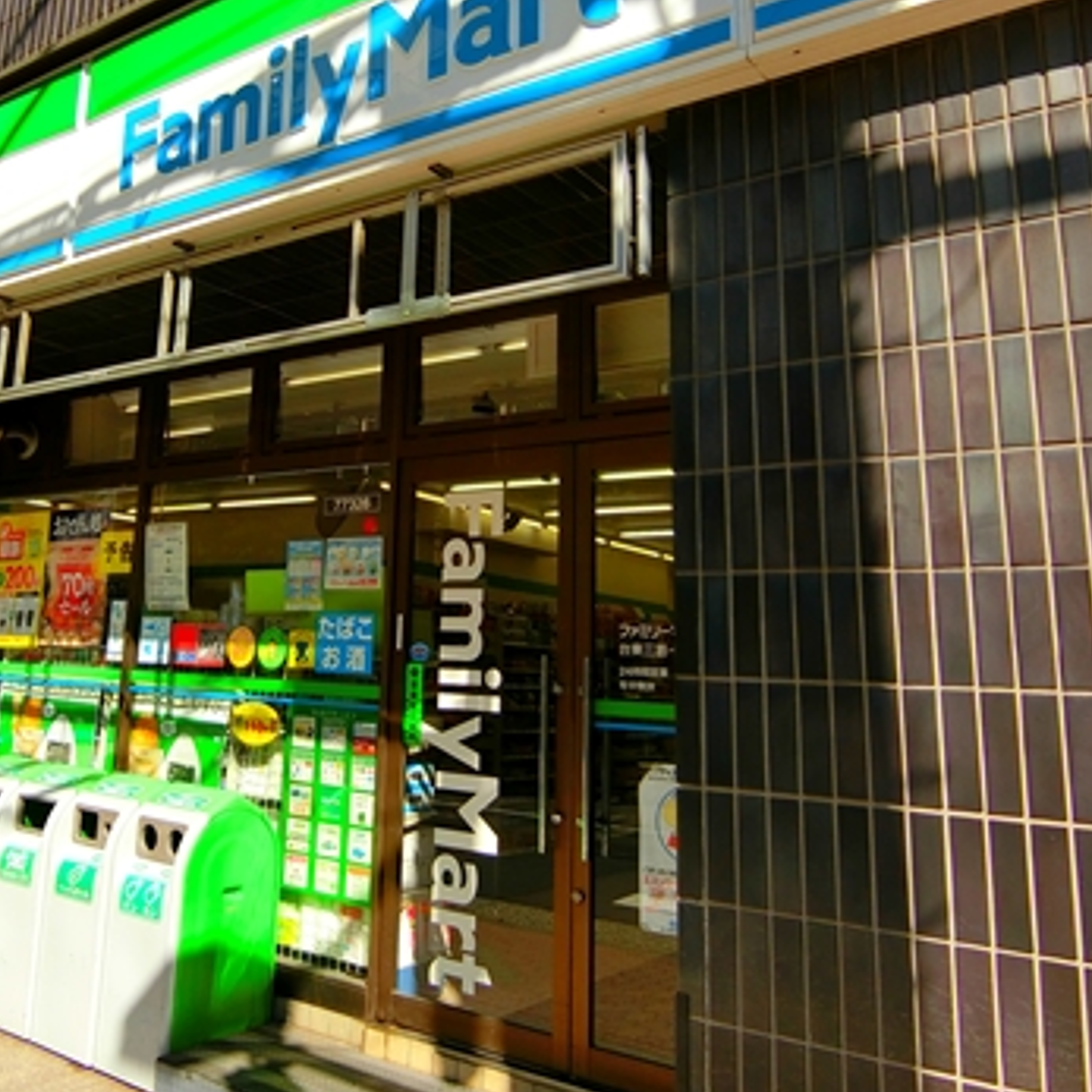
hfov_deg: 51.6
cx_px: 365
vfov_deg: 52.0
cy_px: 415
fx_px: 1106
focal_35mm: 31
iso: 80
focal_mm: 4.06
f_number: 6.9
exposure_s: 1/160
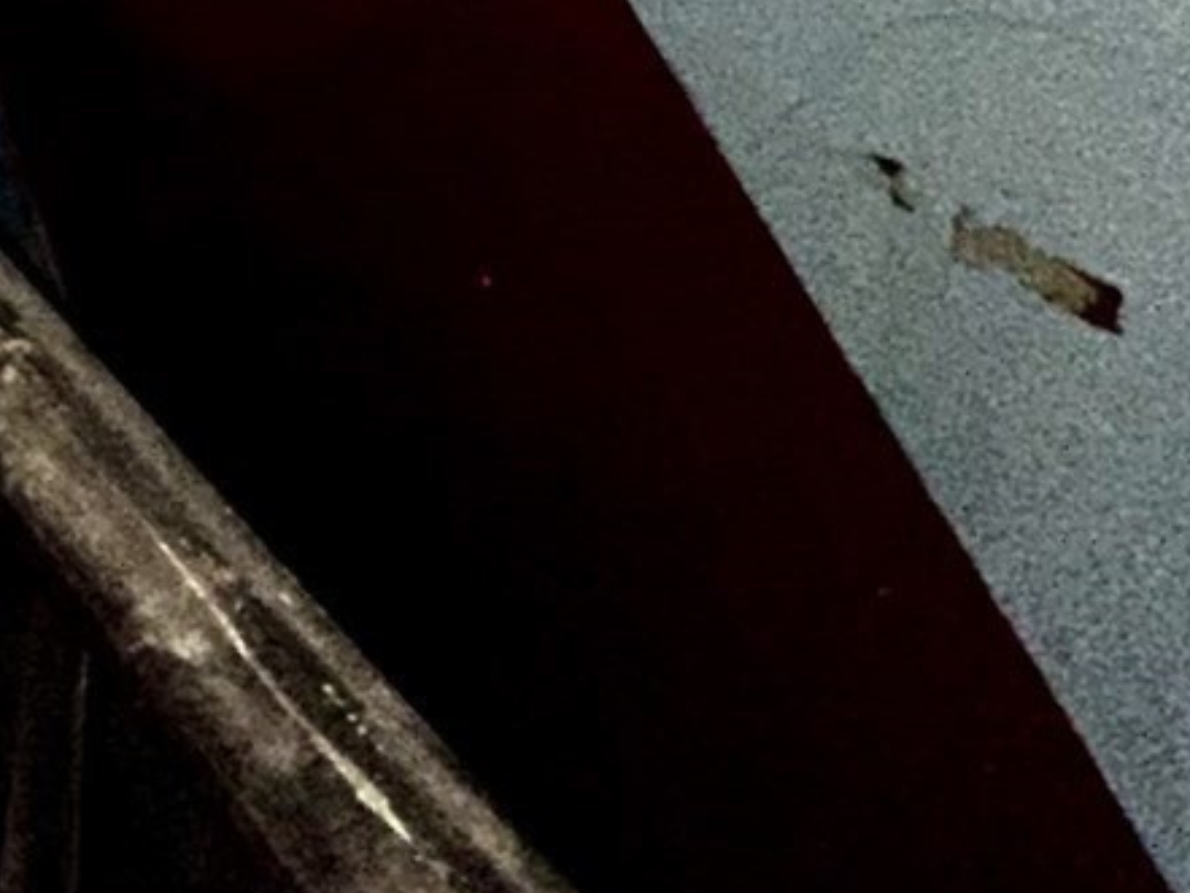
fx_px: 2235
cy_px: -793
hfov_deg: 22.1
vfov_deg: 17.5
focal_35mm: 65
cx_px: -783
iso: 320
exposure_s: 1/60
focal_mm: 2.22
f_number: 2.2
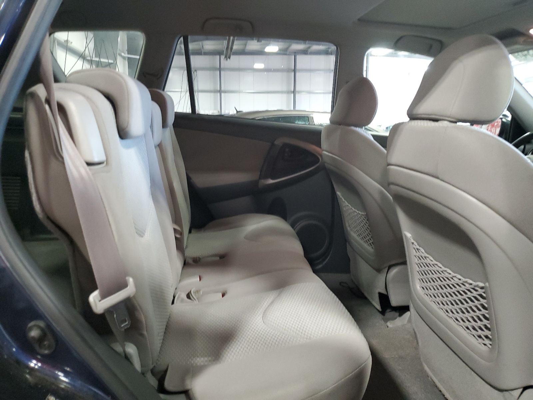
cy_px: 200
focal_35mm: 26
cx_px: 266
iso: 360
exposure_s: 1/40
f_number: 1.5
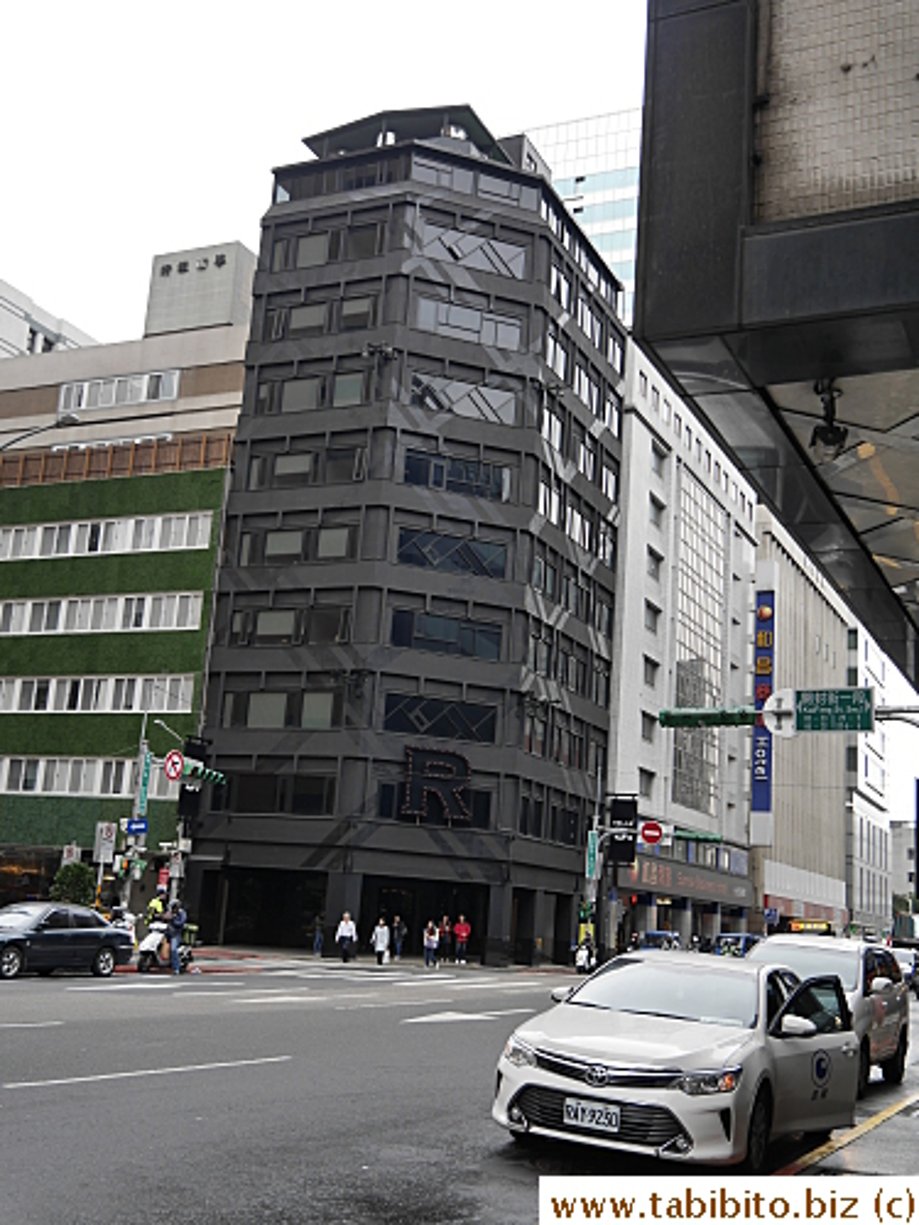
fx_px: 1274
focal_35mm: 36
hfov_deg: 39.7
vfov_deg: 51.4
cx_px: 460
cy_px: 612
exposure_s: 1/160
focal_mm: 18
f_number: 4.2
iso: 200
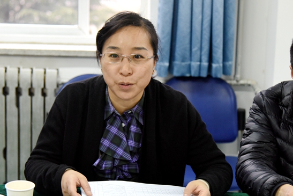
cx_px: 133
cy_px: 100
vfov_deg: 20.0
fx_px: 554
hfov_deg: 29.6
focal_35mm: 68
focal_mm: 62
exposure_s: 1/60
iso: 2500
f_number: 4
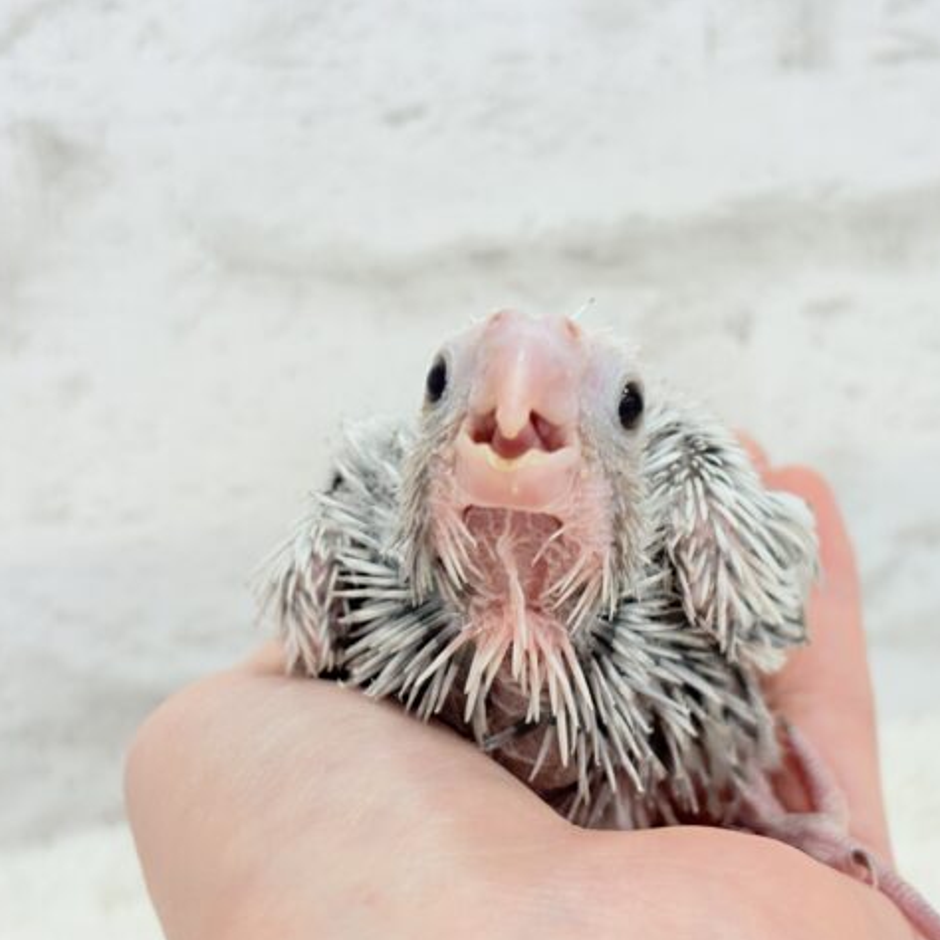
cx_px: 581
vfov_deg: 27.7
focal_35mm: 62
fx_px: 1905
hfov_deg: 27.6
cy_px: 472
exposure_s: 1/50
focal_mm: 5.96
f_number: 1.6
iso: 40
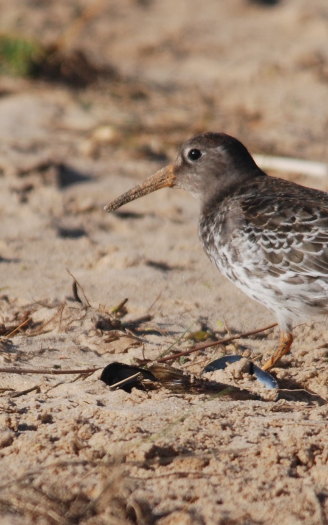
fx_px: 16393
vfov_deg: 1.8
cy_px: 263
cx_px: 209
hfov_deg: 1.1
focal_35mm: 1146
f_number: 6.3
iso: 200
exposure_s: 1/800
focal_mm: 500
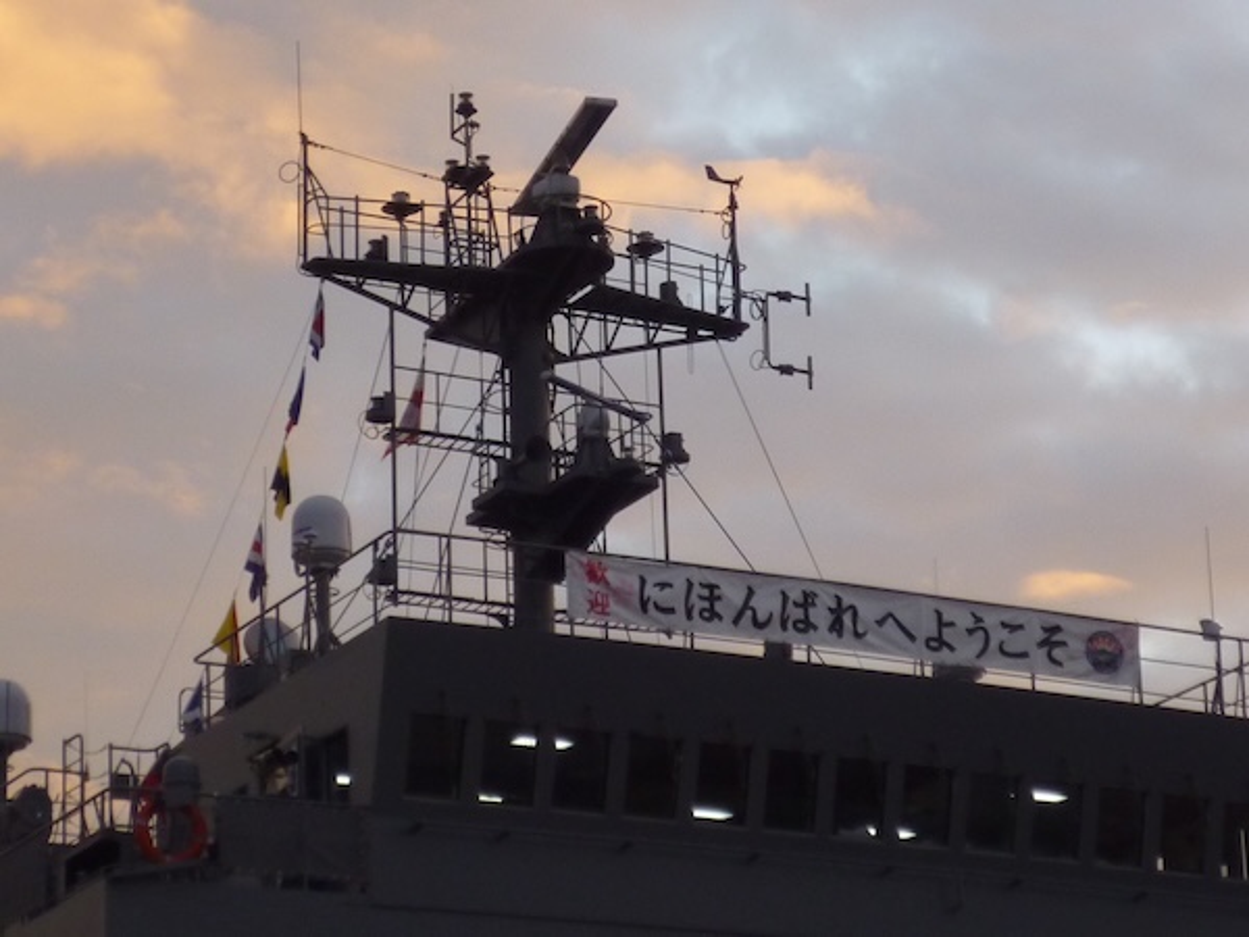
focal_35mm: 126
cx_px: 624
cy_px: 468
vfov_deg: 11.8
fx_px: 4546
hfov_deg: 15.6
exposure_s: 1/50
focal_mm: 11.3
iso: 160
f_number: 4.9
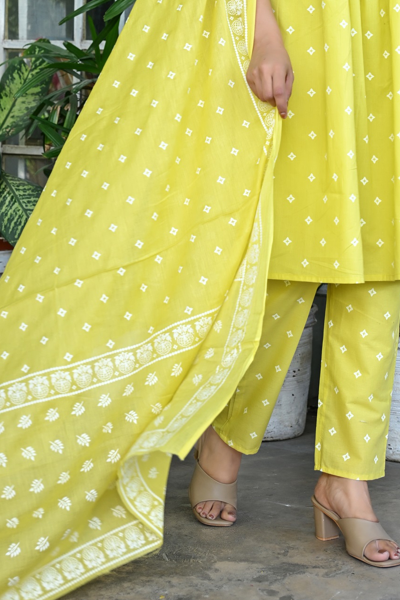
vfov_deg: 23.7
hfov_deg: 16.4
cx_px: 232
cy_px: 46
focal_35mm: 83
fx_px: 1383
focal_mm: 44
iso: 320
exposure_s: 1/160
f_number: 4
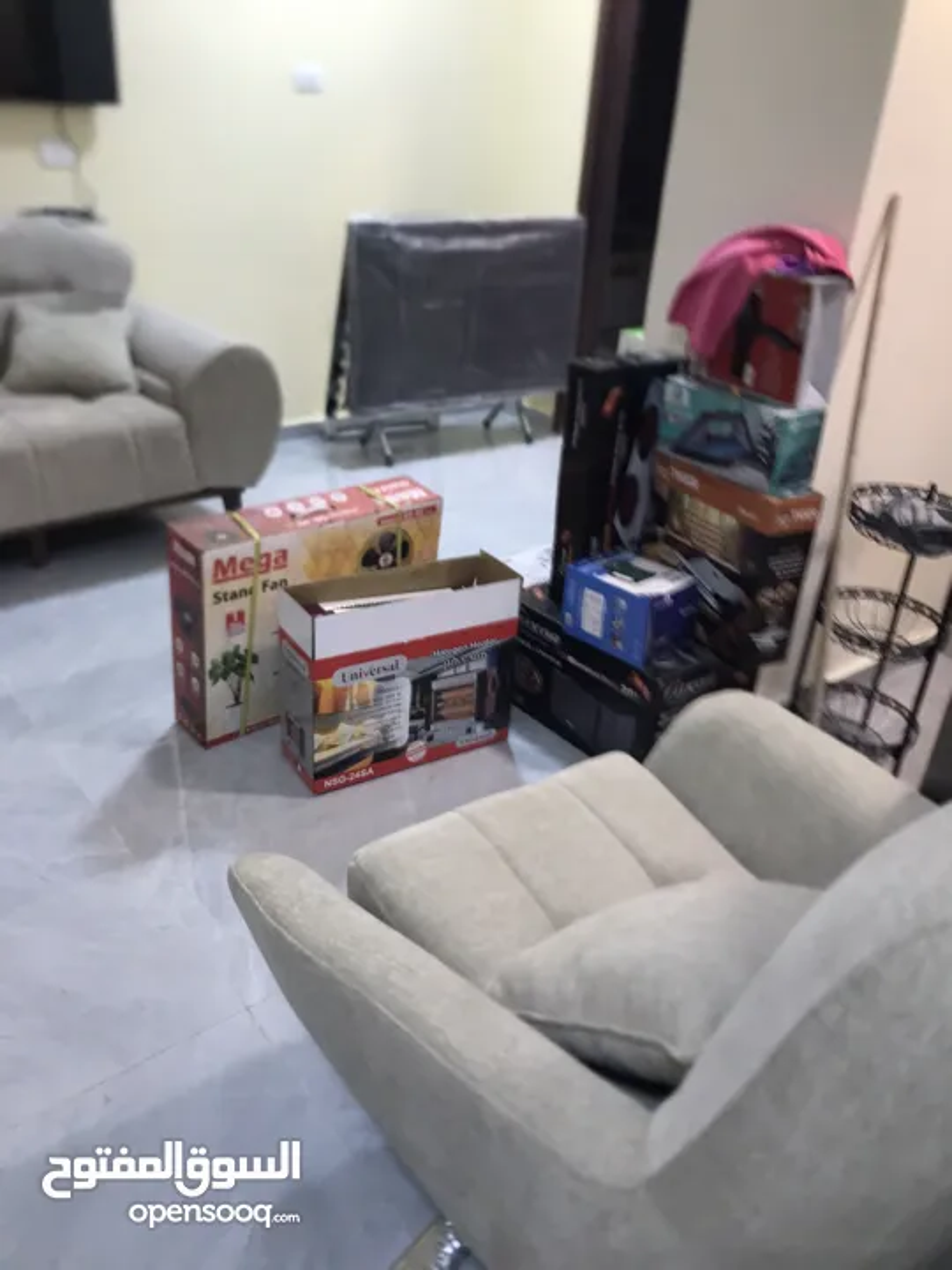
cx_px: 476
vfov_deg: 63.4
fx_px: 1027
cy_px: 635
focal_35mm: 28
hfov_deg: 49.7
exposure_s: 1/33
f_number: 1.8
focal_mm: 3.99
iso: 32
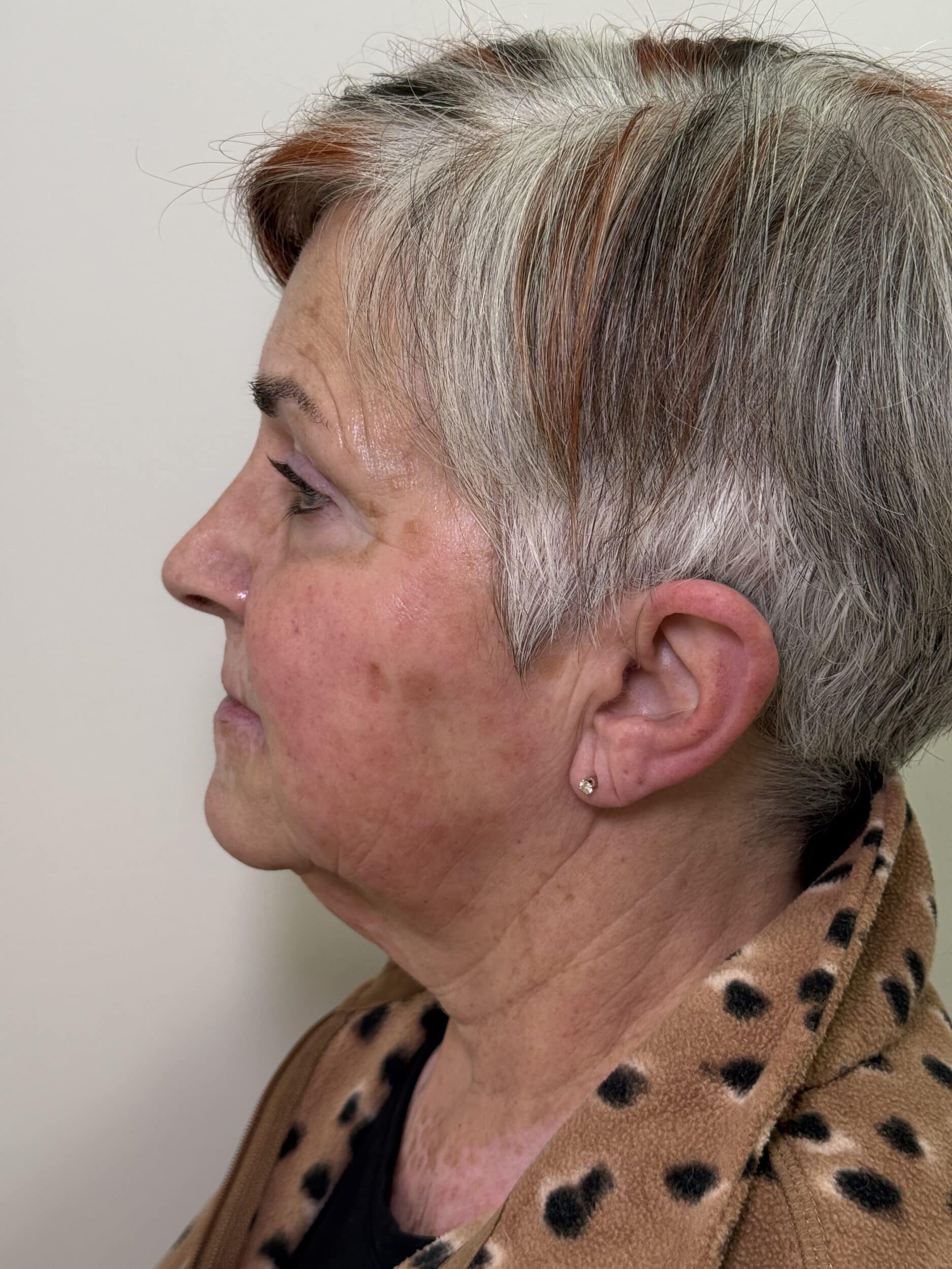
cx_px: 476
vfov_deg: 39.7
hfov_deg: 30.3
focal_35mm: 48
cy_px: 634
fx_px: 1760
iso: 100
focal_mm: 6.76
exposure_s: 1/120
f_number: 1.78
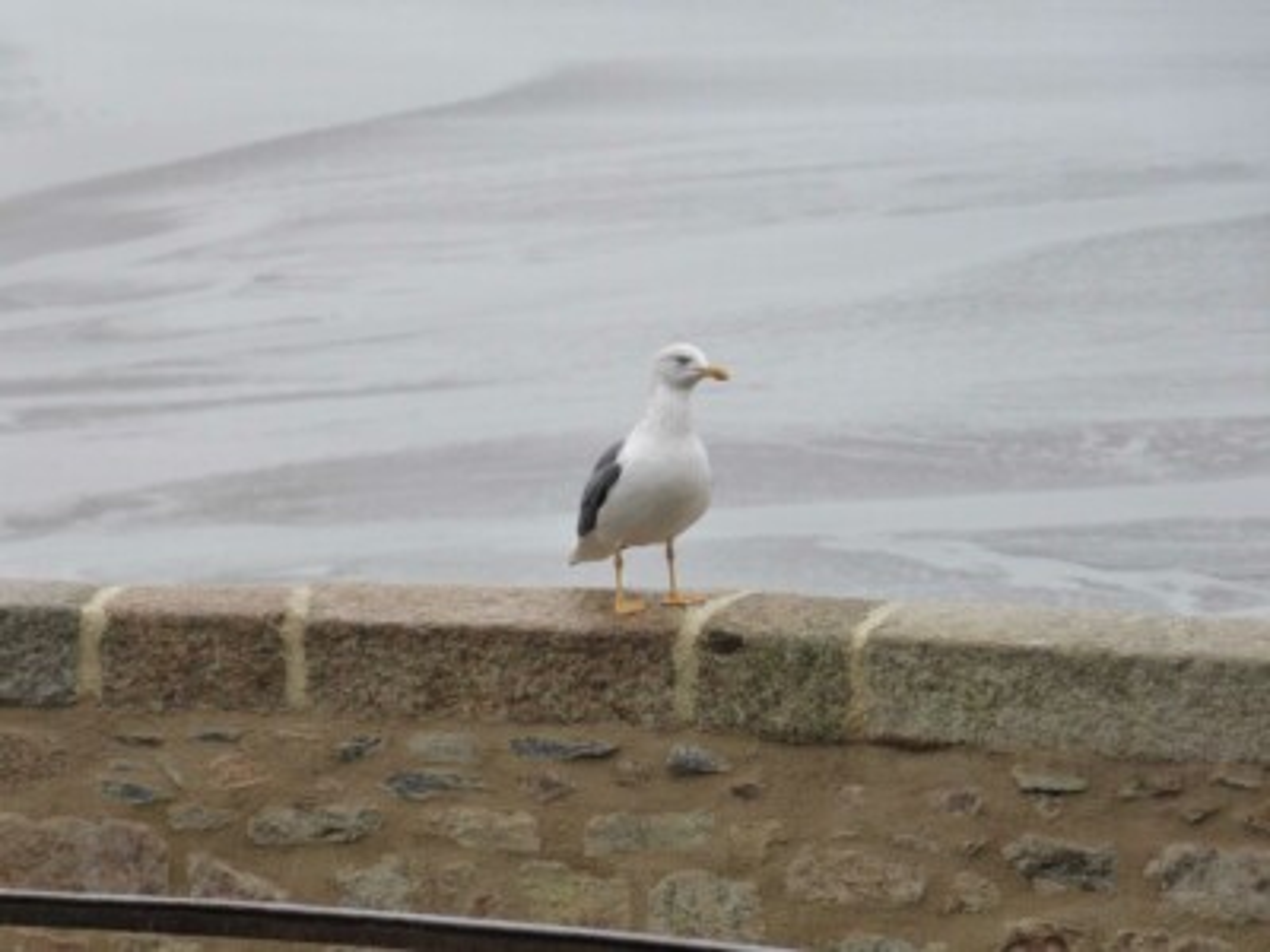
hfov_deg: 8.0
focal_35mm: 247
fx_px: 9062
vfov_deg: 6.0
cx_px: 635
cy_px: 476
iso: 320
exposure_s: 1/320
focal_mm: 44.5
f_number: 4
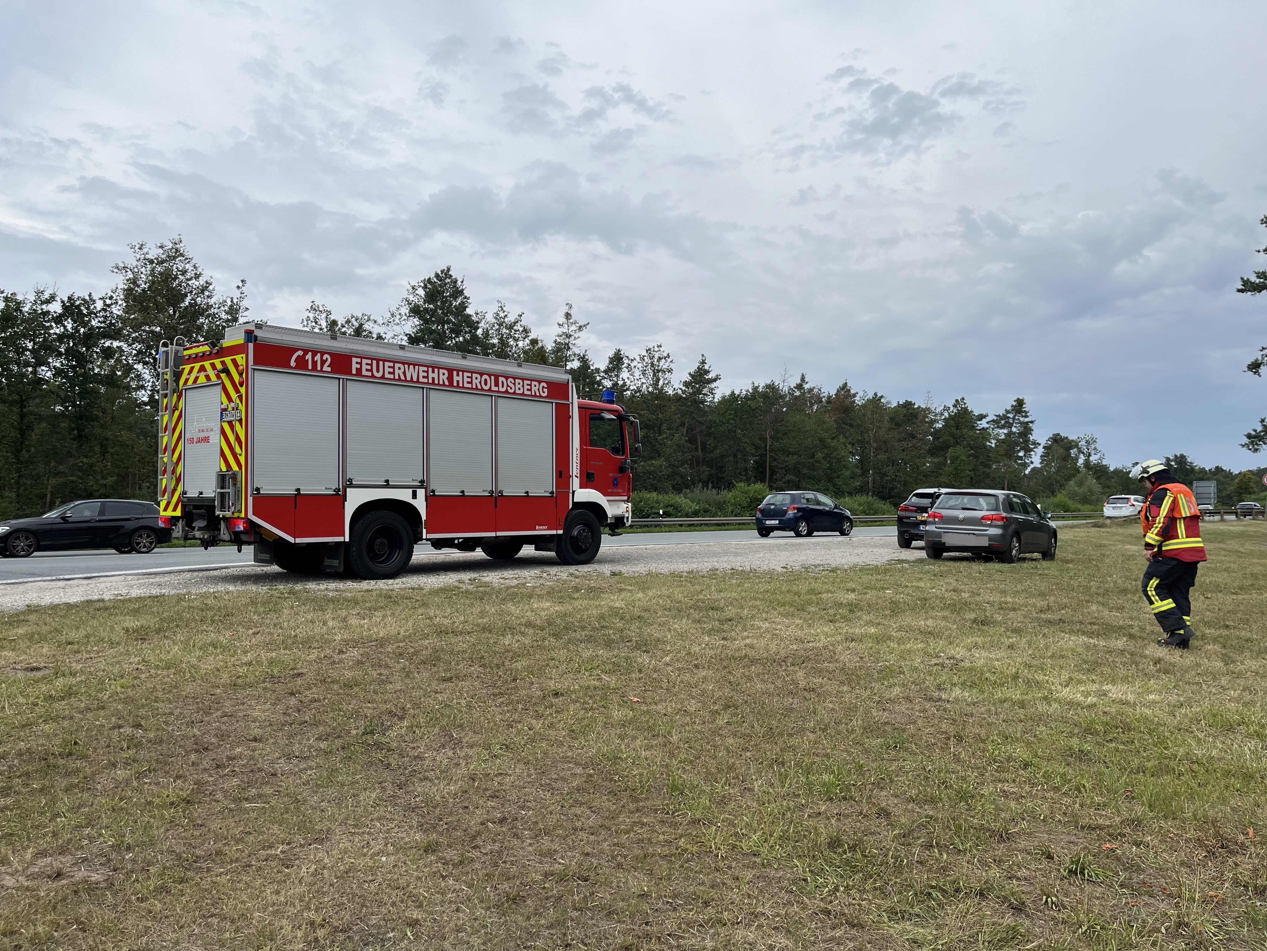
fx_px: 952
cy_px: 476
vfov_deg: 53.1
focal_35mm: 26
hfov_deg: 67.3
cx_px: 634
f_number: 1.6
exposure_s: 1/5076
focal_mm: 5.1
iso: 50
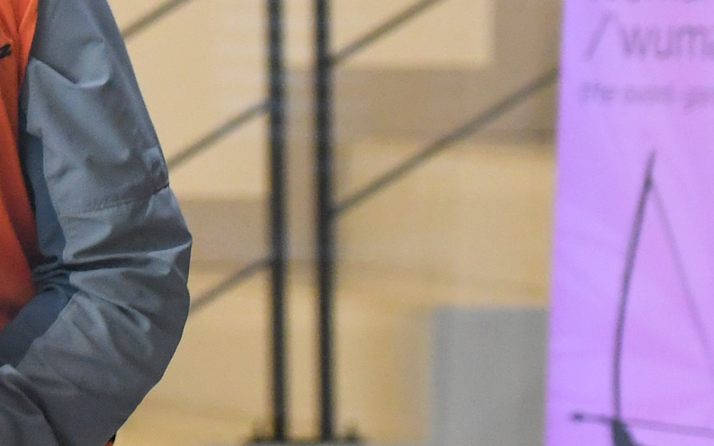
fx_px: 11364
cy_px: 155
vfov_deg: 2.2
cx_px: -212
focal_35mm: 584
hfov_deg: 3.6
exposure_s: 1/125
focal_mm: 120
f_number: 2.8
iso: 2000
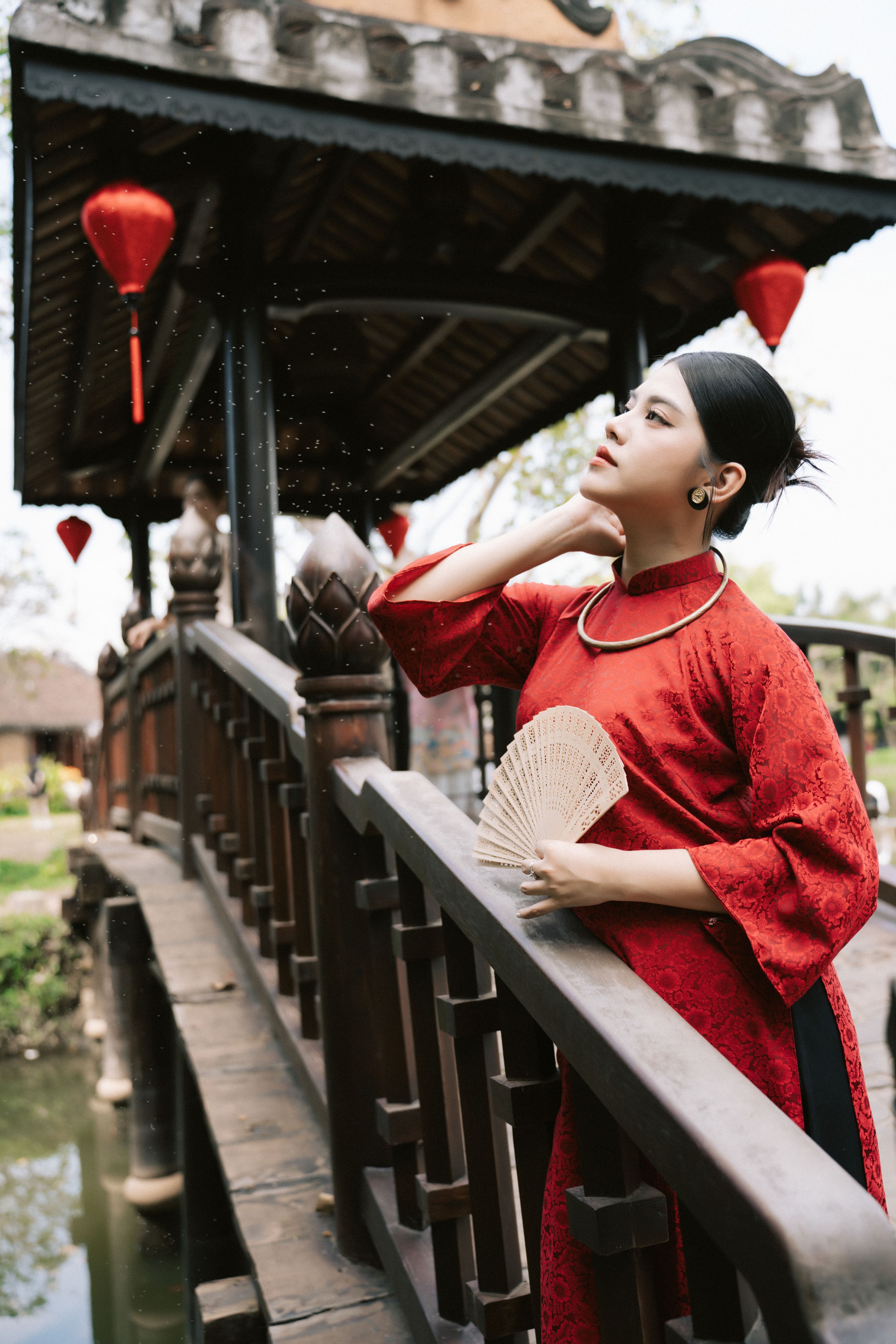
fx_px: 1269
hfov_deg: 38.9
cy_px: 672
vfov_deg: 55.8
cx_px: 448
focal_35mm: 34
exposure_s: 1/250
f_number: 2.8
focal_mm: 34
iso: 100
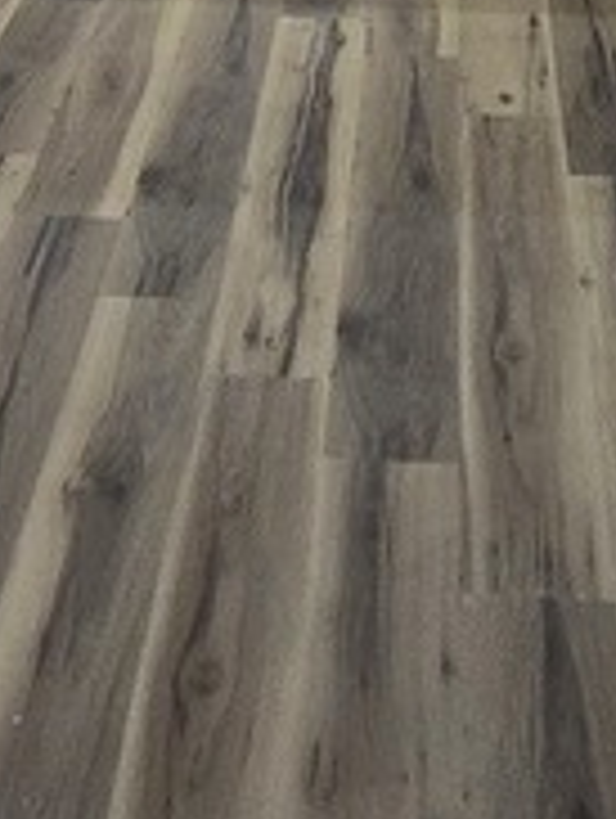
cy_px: -594
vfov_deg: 19.7
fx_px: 1823
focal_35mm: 77
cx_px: 252
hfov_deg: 19.2
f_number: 2.2
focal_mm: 2.2
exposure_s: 1/60
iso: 320
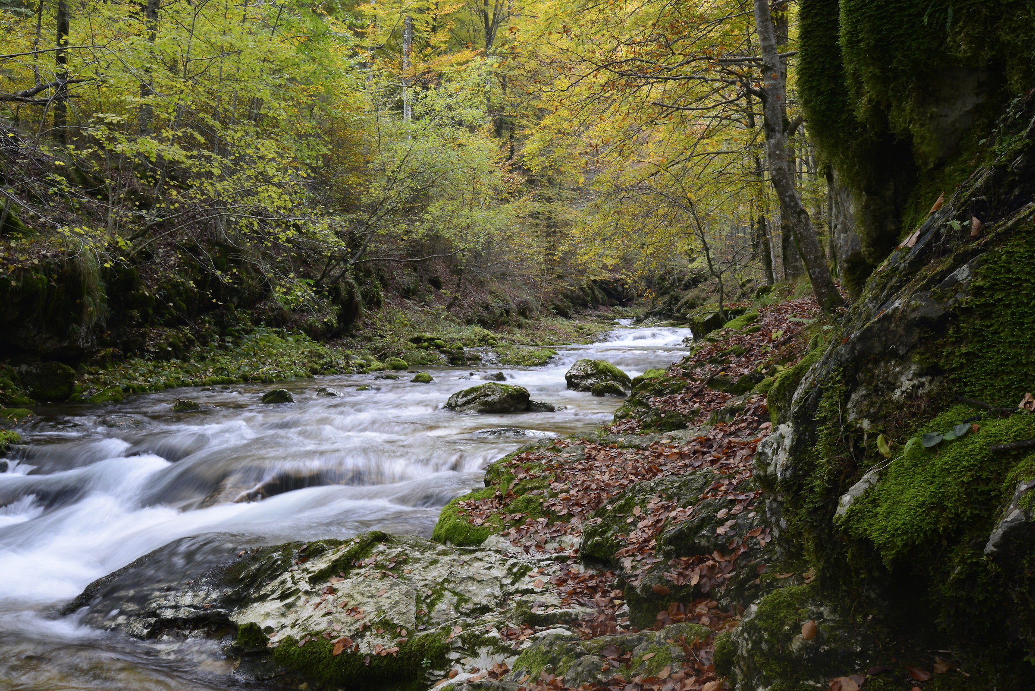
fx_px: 1006
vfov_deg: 37.9
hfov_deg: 54.4
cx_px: 518
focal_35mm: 35
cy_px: 346
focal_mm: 35
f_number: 22
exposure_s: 1/4
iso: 400
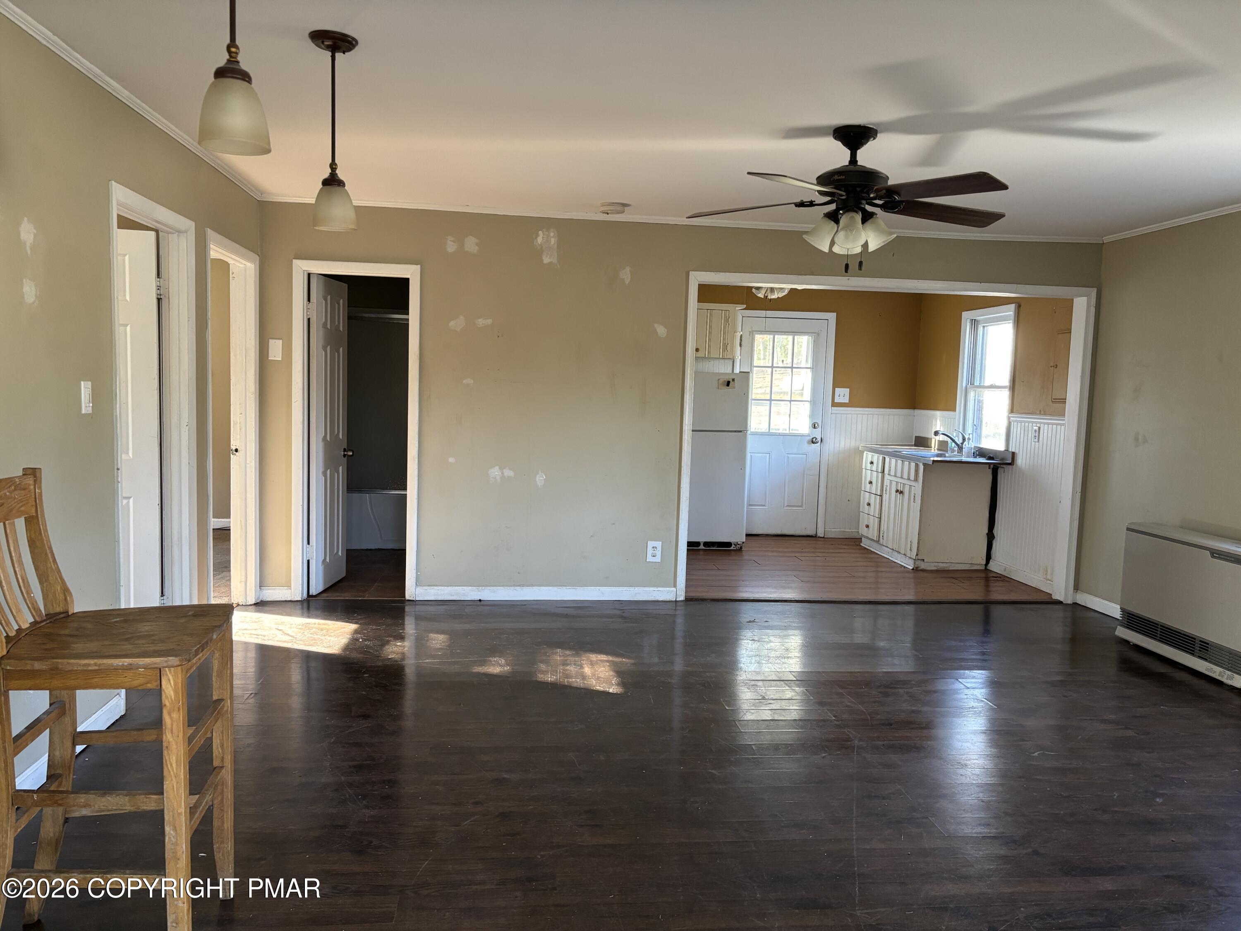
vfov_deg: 53.1
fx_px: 932
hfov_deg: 67.3
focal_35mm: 26
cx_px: 620
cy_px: 466
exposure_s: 1/60
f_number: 1.6
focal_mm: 5.96
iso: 200
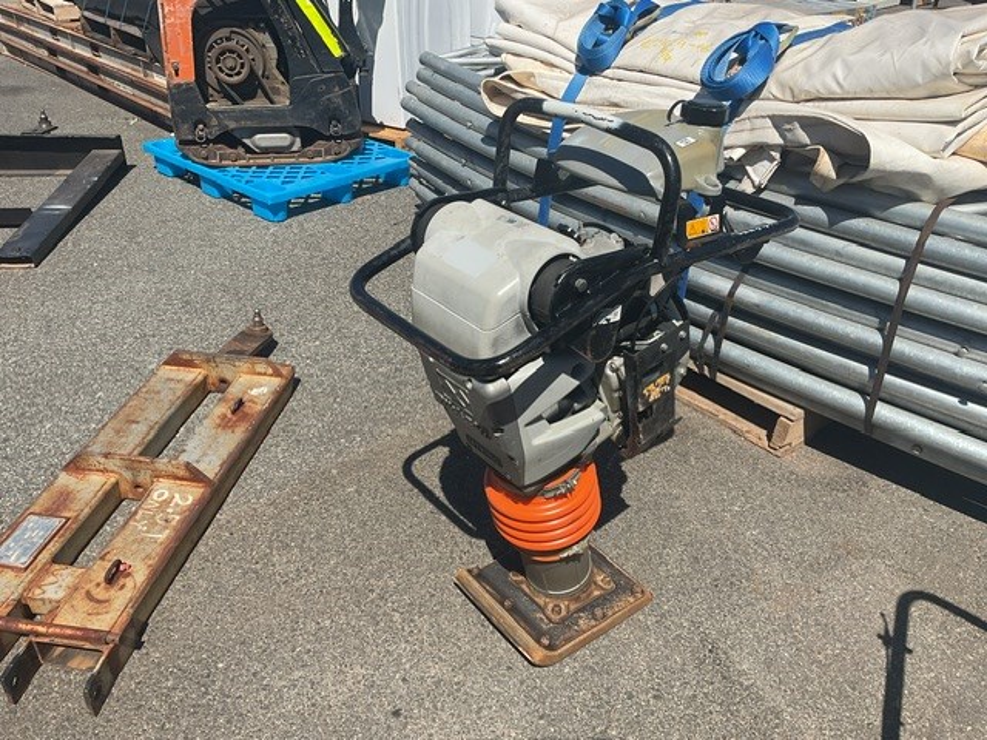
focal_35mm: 29
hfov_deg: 61.7
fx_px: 827
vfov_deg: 48.2
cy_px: 370
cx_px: 494
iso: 16
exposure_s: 1/2801
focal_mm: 3
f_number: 1.8
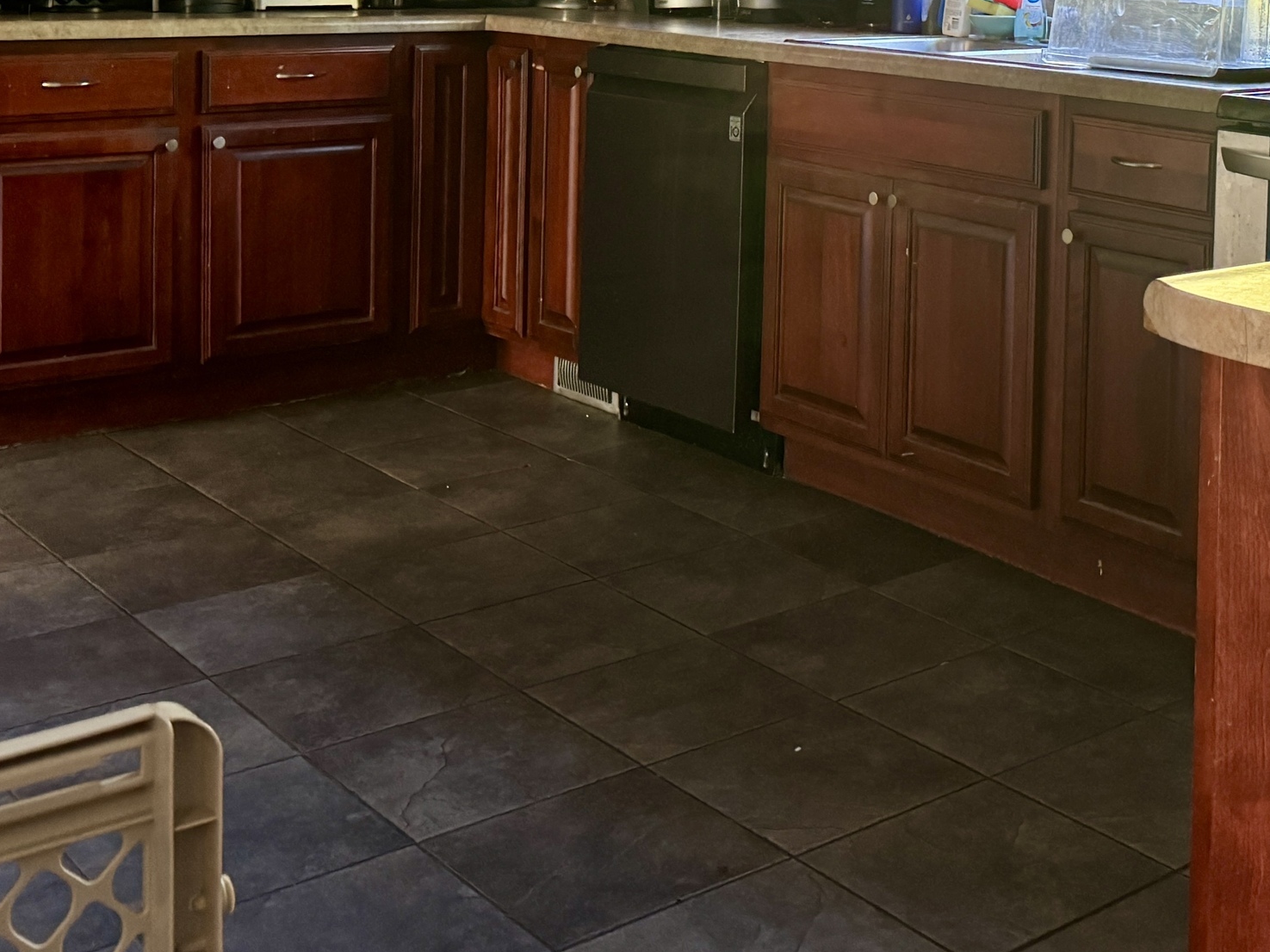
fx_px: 1834
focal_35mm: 50
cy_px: -14
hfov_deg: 37.2
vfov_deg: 27.3
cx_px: 971
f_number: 1.78
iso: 640
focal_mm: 6.76
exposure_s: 1/40
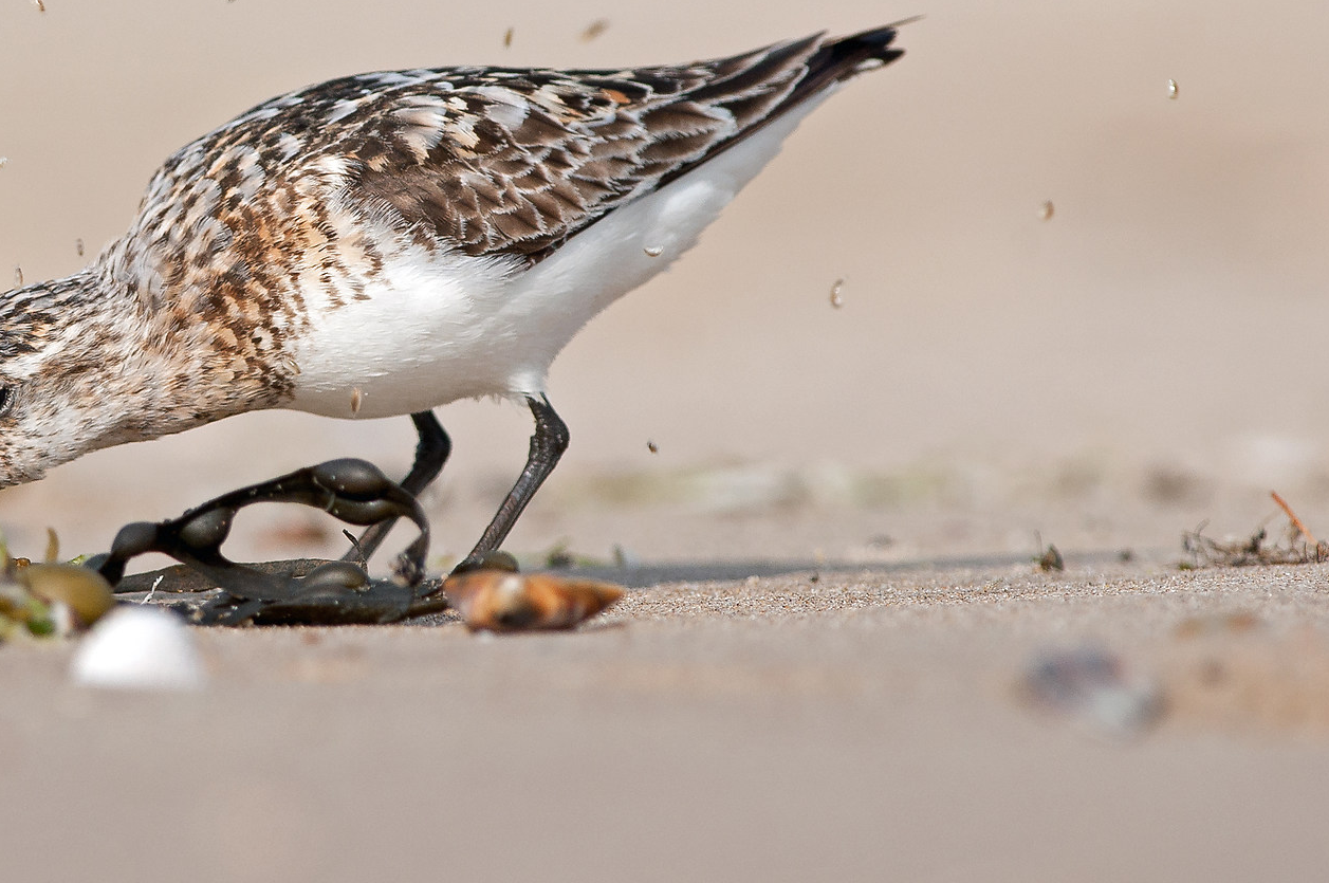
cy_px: 271
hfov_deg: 2.4
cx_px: 72
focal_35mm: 859
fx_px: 31674
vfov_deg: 1.6
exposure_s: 1/1600
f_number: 6.3
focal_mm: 300
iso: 320
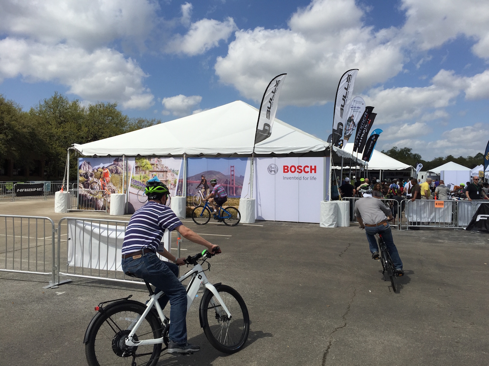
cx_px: 244
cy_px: 183
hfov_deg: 61.7
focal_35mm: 29
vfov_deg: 48.2
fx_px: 410
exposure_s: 1/4405
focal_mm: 4.15
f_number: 2.2
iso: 32
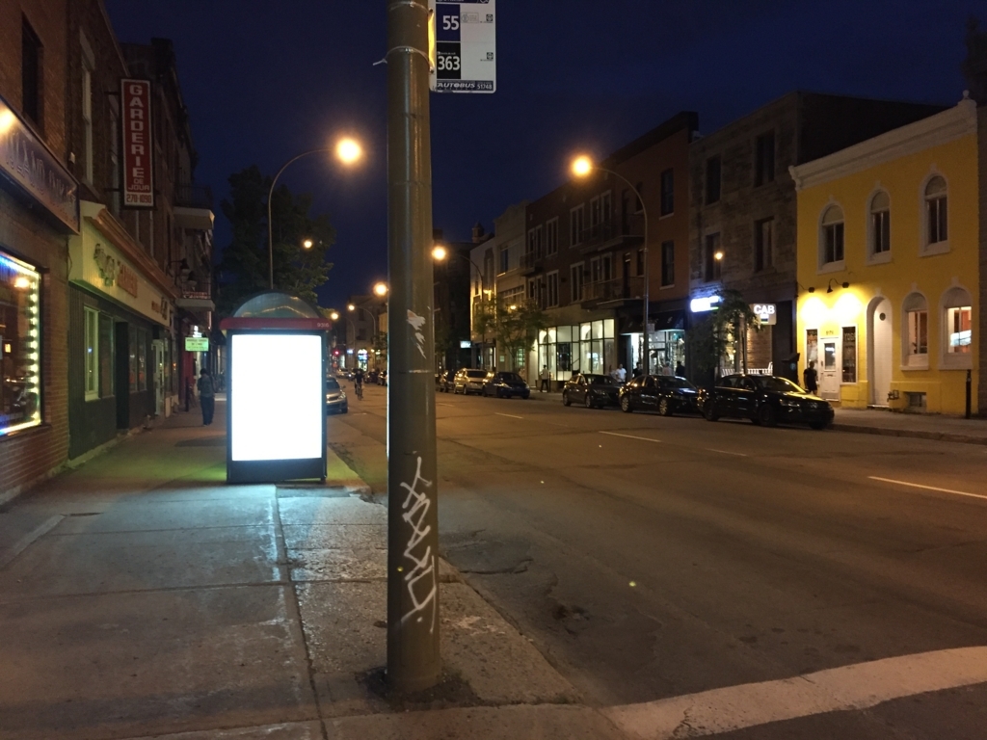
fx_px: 827
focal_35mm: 29
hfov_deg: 61.7
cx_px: 494
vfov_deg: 48.2
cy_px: 370
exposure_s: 1/15
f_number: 2.2
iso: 250
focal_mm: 4.15
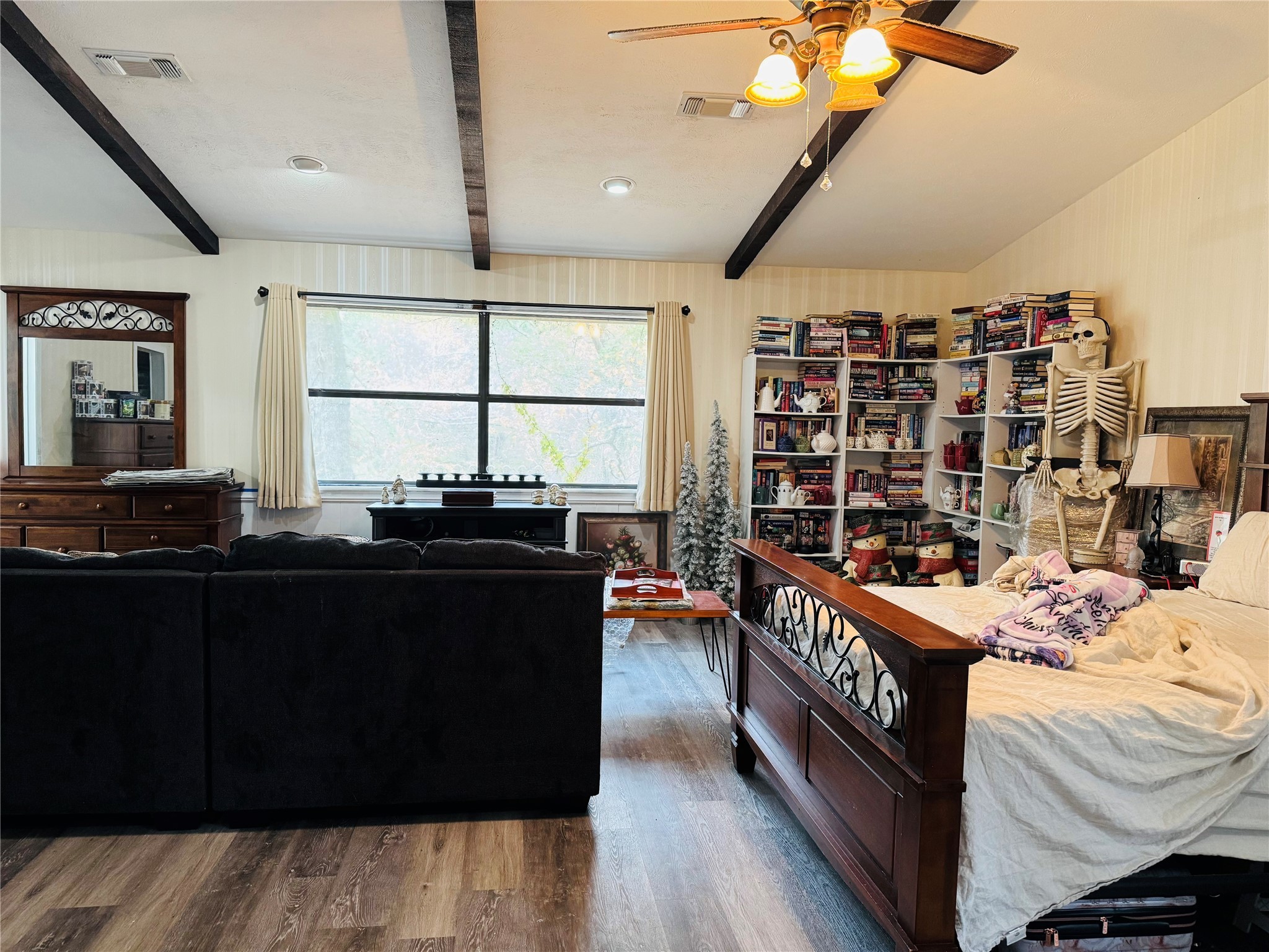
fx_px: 880
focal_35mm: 24
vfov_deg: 56.8
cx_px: 634
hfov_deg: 71.6
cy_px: 476
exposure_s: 1/60
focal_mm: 6.76
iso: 400
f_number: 1.78
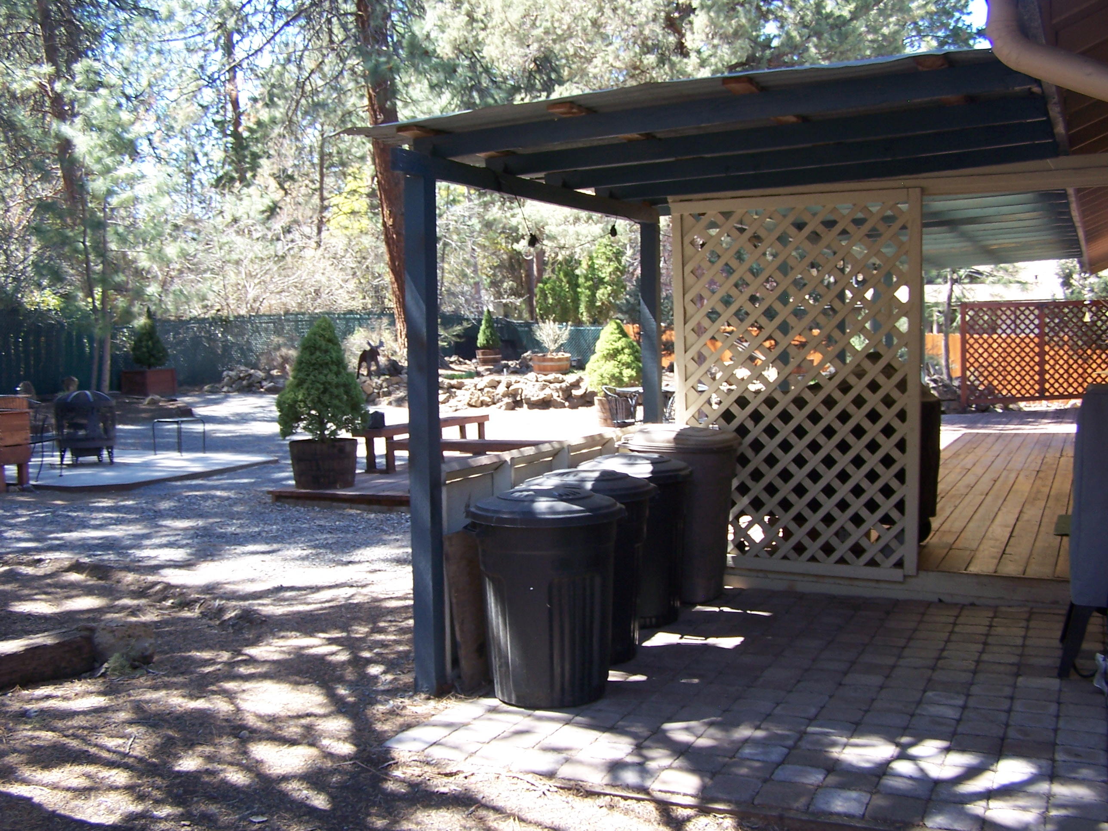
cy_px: 416
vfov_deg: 37.7
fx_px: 1216
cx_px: 554
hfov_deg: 49.0
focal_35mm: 38
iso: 80
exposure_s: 1/100
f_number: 2.8
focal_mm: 6.3
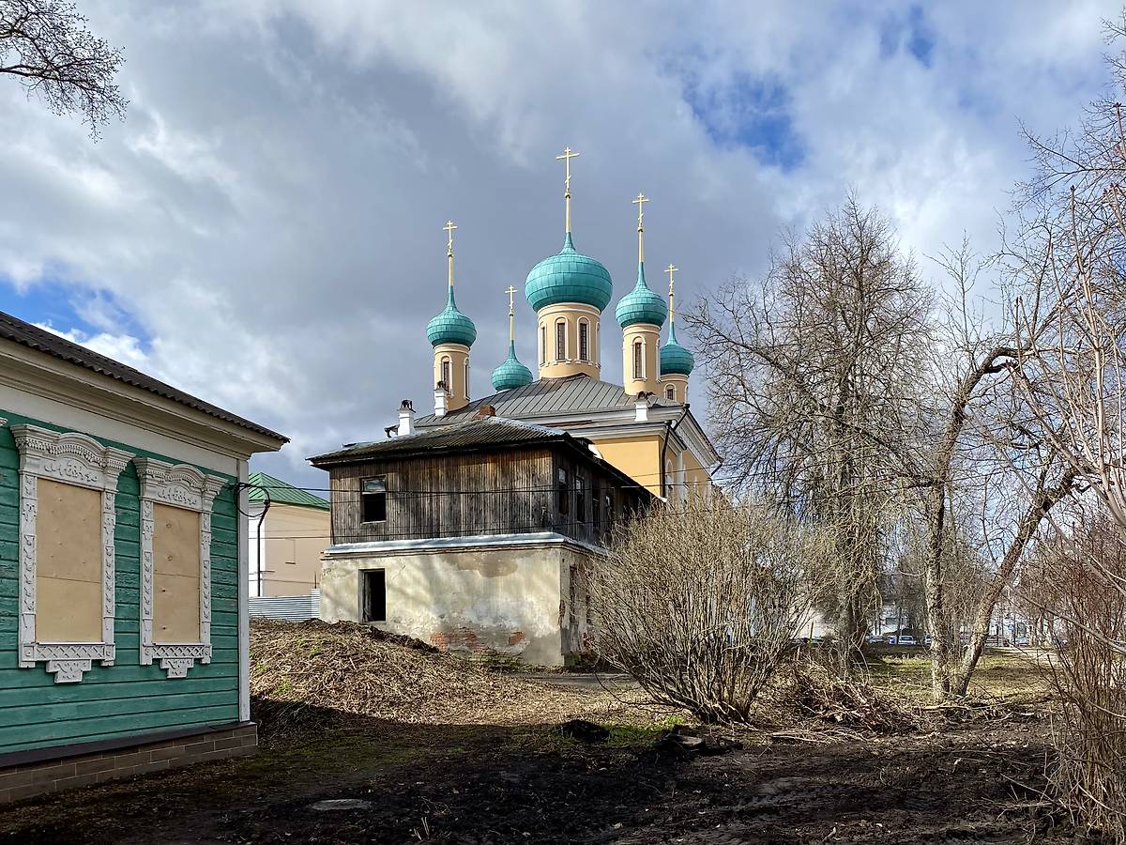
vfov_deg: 53.1
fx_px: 846
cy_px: 422
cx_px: 563
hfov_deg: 67.3
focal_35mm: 26
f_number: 1.8
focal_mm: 4.25
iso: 32
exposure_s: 1/3205
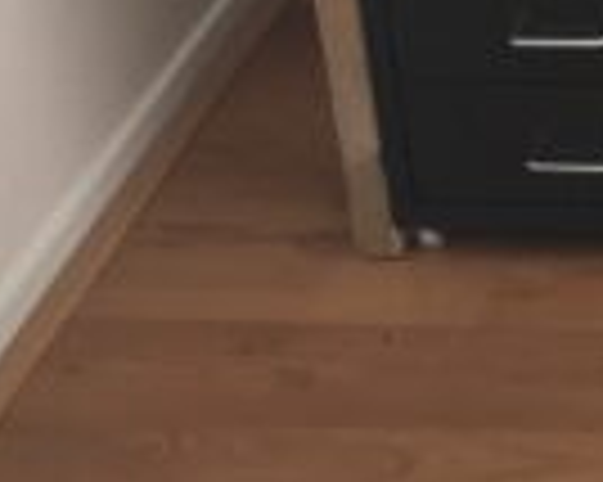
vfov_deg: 11.3
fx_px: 2265
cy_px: -396
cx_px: 1188
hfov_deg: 13.2
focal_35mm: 127
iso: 32
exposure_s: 1/100
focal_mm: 4.15
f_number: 2.2
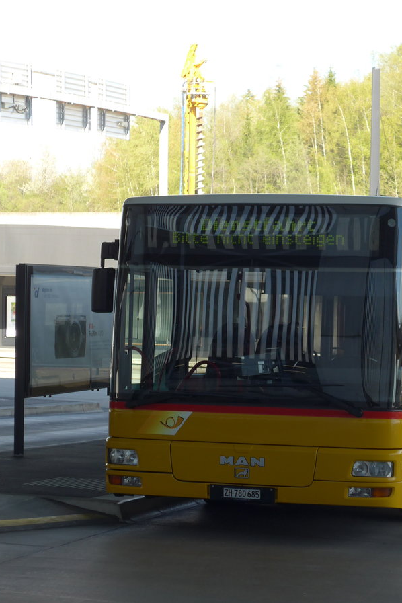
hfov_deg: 13.3
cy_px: 301
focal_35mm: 103
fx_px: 1725
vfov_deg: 19.8
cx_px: 296
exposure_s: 1/160
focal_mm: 15
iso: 80
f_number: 4.2
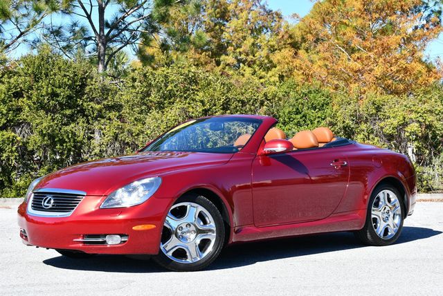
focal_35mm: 76
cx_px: 222
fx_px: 936
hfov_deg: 26.6
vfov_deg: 18.0
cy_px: 148
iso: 140
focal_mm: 38
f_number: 8
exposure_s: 1/250
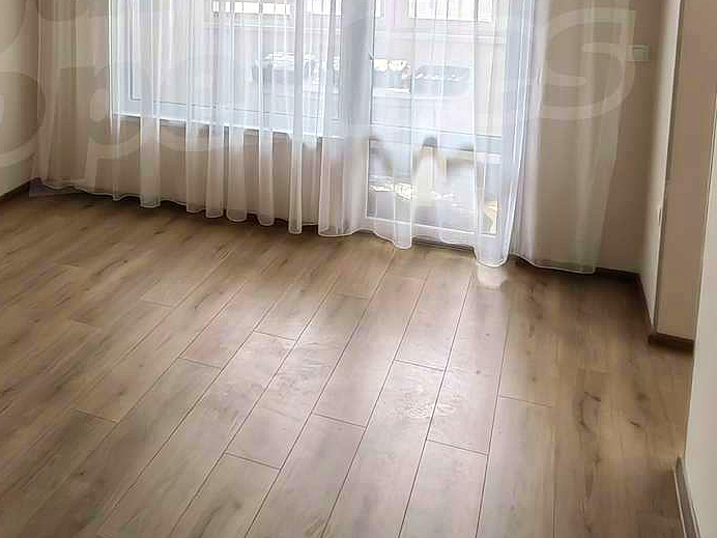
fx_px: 808
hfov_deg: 44.9
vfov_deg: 34.6
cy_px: 46
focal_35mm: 39
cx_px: 118
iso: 100
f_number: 2.2
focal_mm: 1.68
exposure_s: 1/100
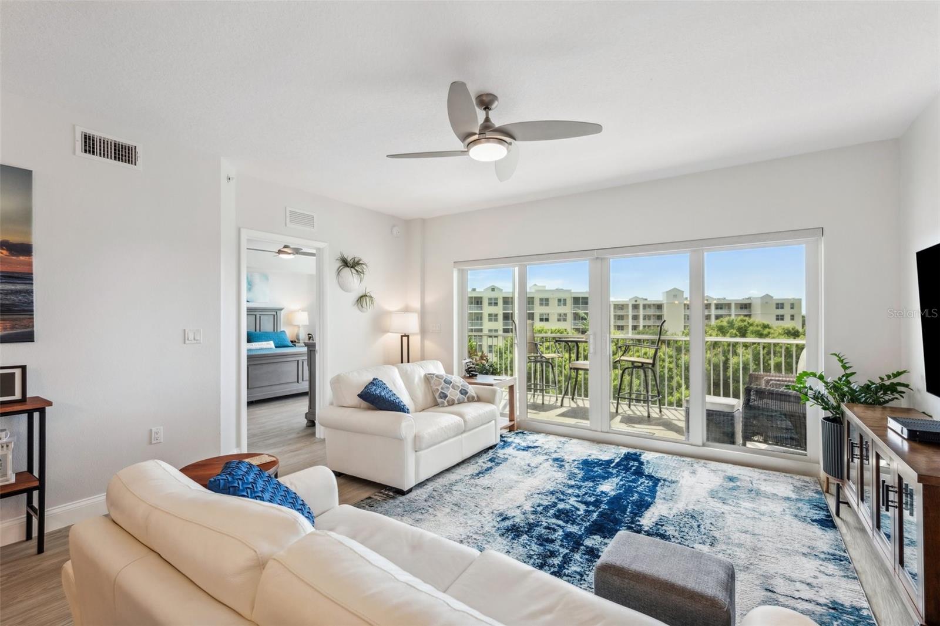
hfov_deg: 96.7
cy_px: 313
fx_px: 418
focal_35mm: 16
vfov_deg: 73.7
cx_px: 470
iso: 320
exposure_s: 1/15
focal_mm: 16
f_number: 7.1
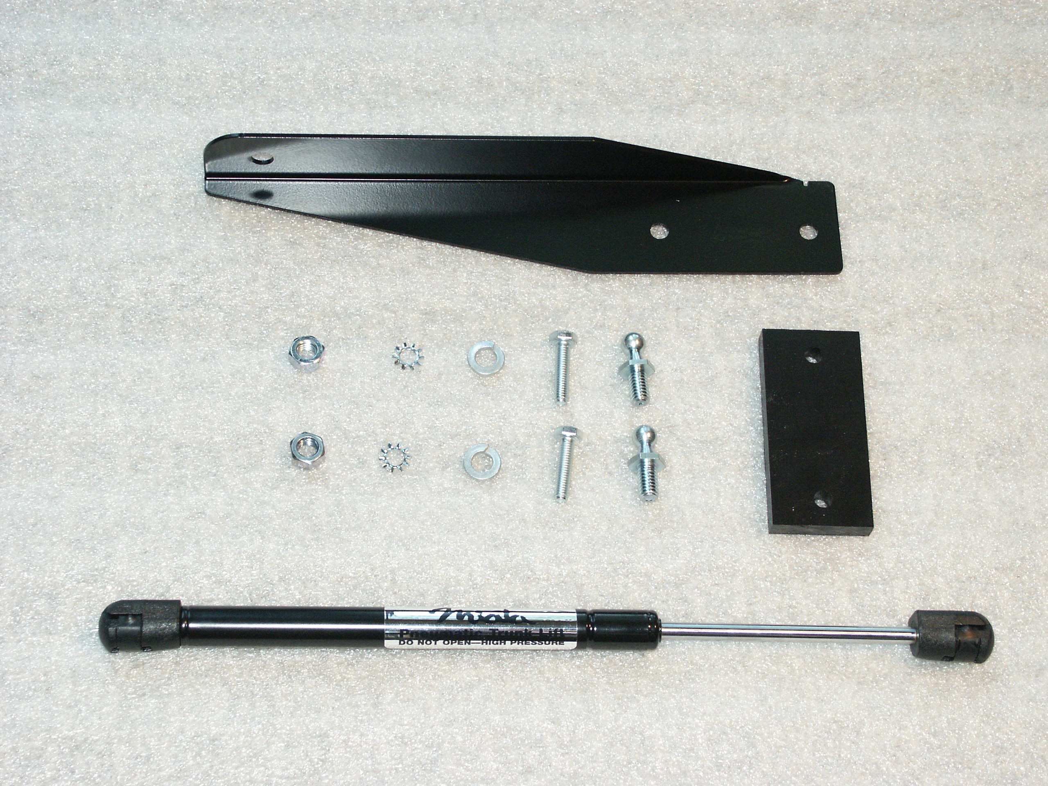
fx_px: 2483
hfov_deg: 23.8
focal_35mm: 82
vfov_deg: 18.0
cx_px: 524
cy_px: 393
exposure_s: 1/500
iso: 200
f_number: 3.5
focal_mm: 20.44
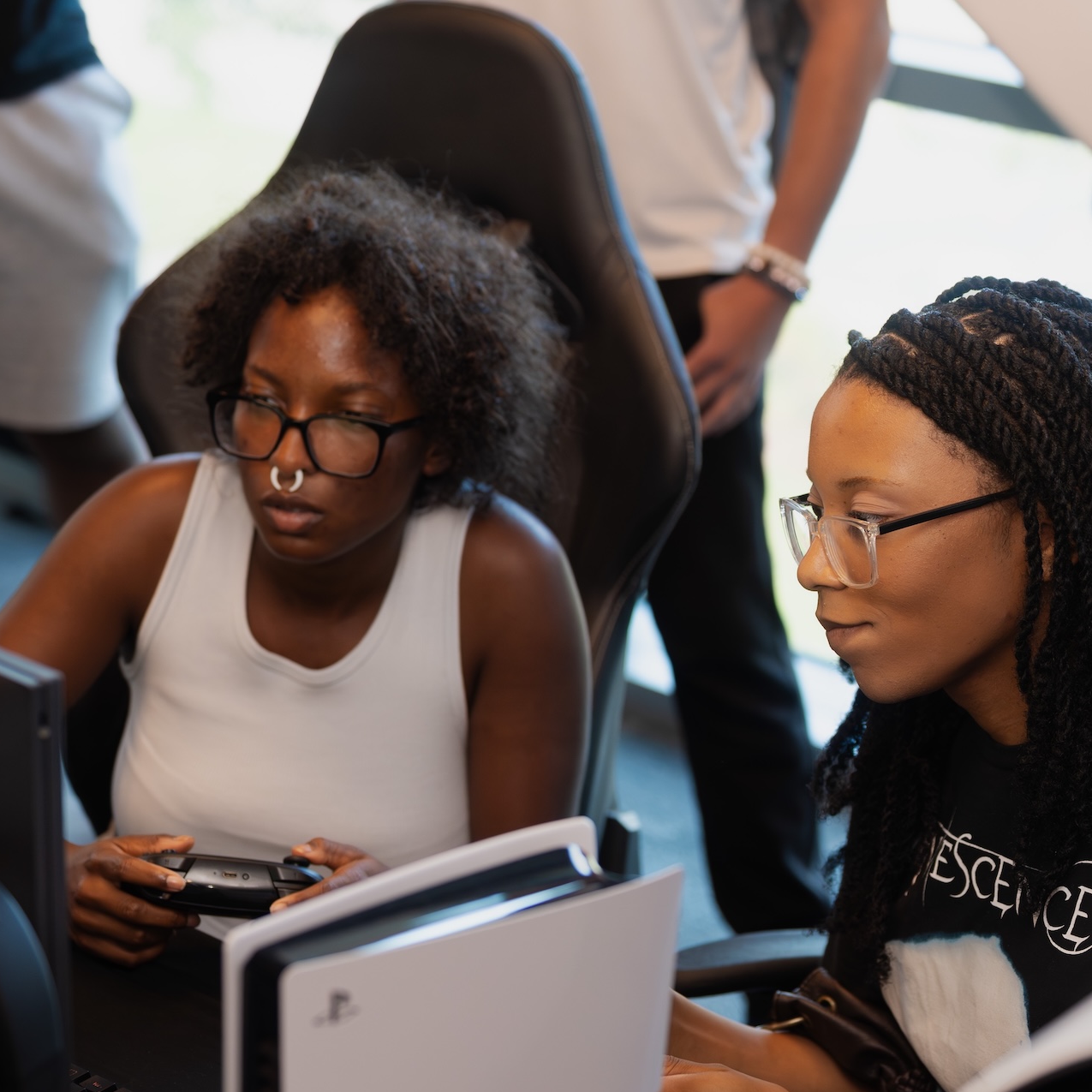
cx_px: 777
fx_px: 3426
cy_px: 547
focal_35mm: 96
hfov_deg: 18.0
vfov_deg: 18.1
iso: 400
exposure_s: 1/200
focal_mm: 50
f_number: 2.5
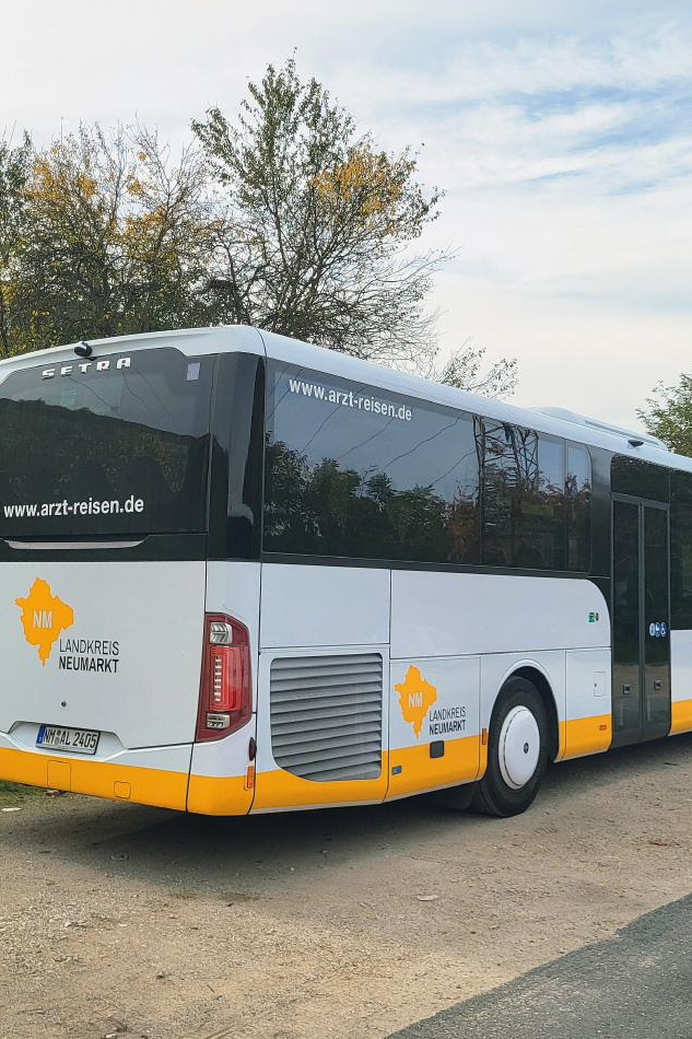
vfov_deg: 51.9
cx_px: 351
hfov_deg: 35.9
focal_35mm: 37
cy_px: 509
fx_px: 1067
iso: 40
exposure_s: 1/2000
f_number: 1.8
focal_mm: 5.4
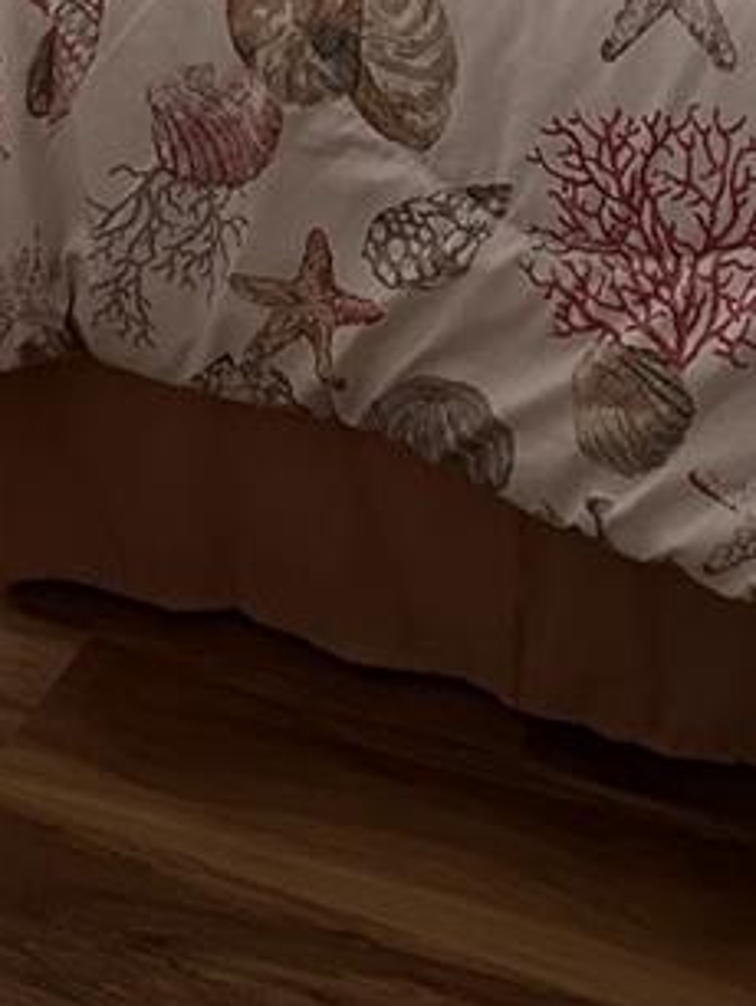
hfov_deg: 15.6
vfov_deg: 19.3
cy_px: -306
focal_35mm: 94
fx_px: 2733
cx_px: 158
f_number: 1.78
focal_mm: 6.86
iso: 400
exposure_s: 1/60
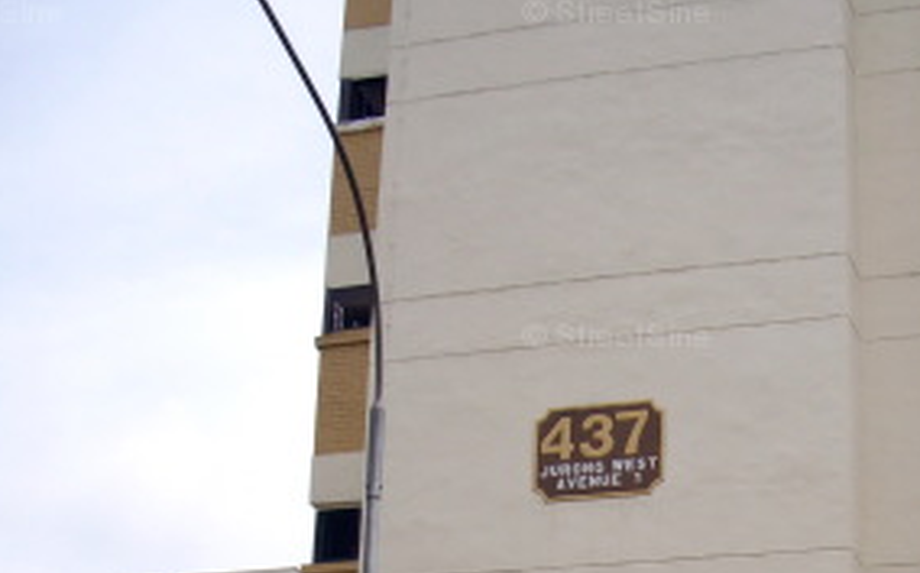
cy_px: 664
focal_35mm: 76
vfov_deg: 16.5
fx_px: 1904
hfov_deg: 26.5
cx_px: 765
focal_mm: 6.2
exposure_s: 1/320
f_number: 5.6
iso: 80
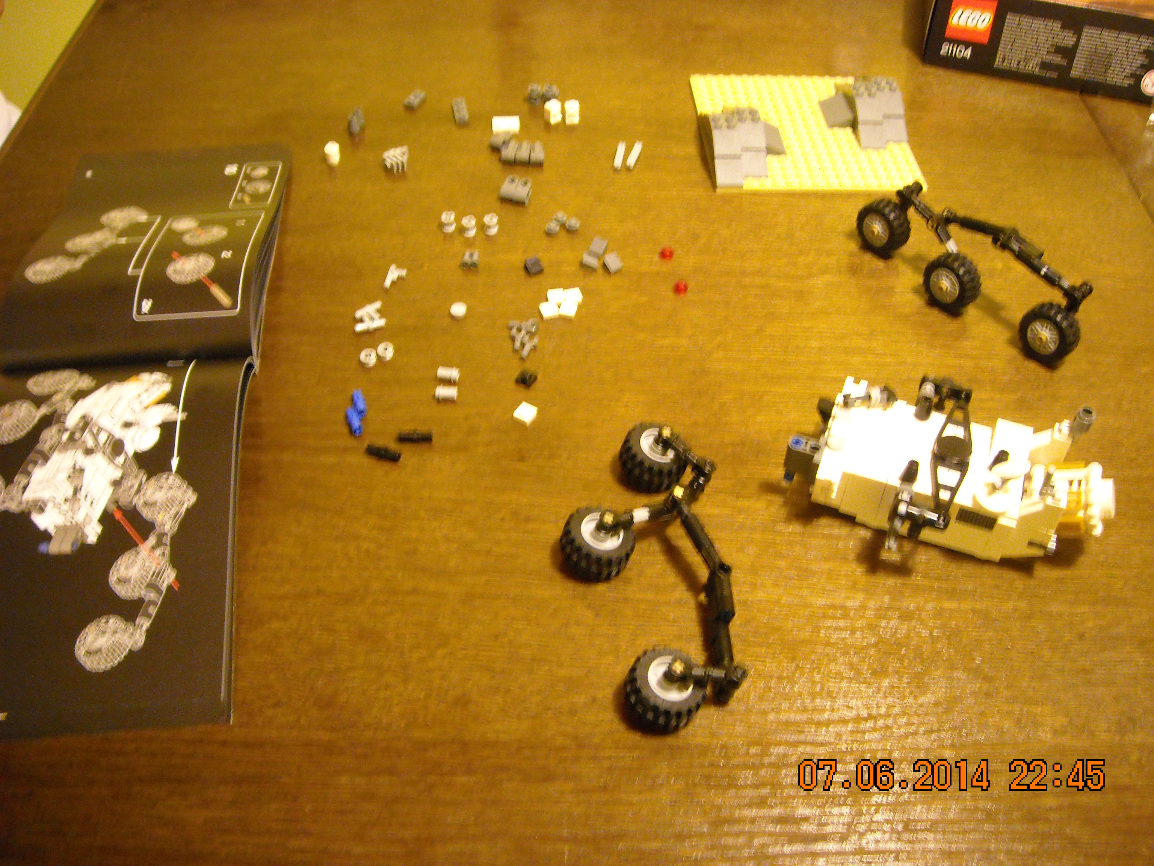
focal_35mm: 35
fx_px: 1167
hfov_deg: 52.6
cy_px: 433
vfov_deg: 40.7
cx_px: 577
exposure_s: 1/8
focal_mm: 5.7
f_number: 2.8
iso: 455
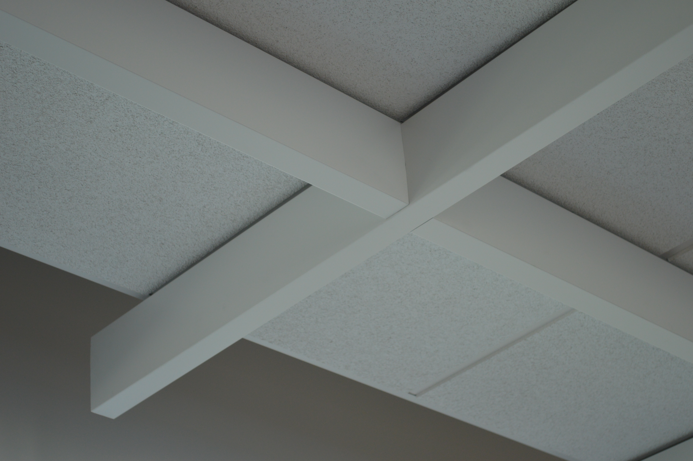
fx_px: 1587
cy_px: 230
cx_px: 346
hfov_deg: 24.6
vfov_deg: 16.5
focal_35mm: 82
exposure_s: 1/125
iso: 400
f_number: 5.6
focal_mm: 55
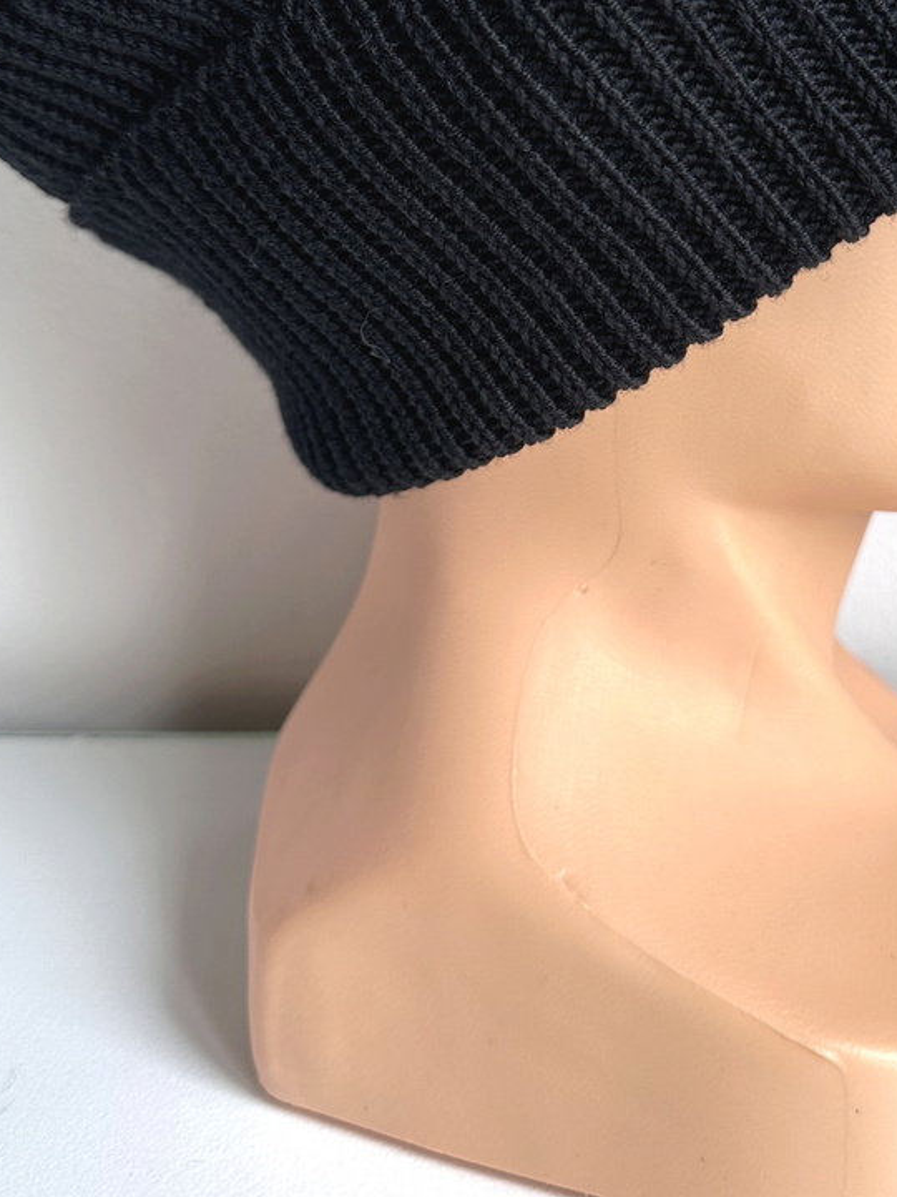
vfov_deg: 45.0
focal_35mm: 40
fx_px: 1382
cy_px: 279
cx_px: 603
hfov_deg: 35.6
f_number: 1.78
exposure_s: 1/121
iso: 64
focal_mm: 6.86
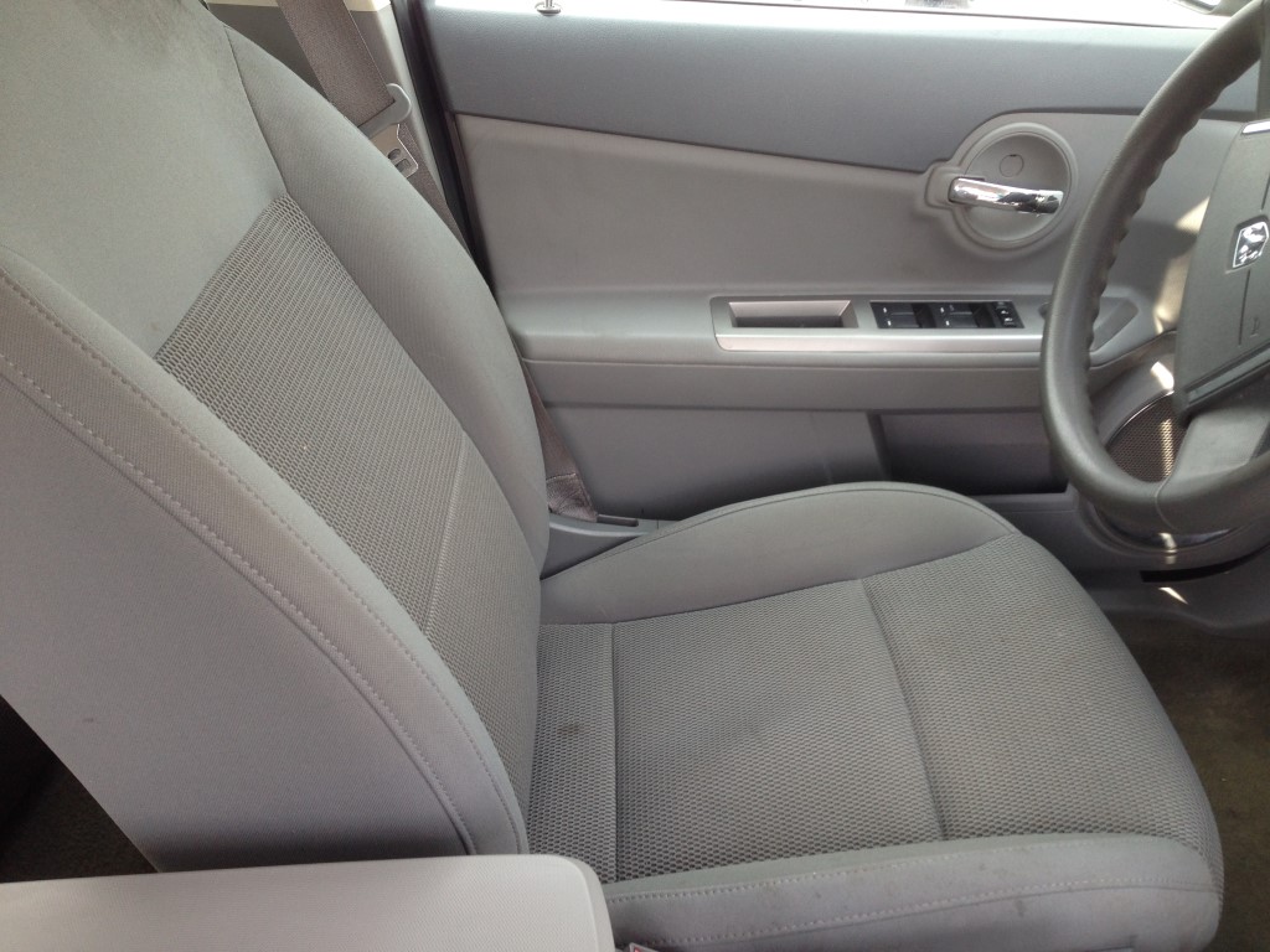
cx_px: 635
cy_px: 476
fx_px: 1211
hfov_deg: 55.4
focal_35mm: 33
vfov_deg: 42.9
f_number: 2.4
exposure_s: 1/120
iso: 64
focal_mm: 4.12
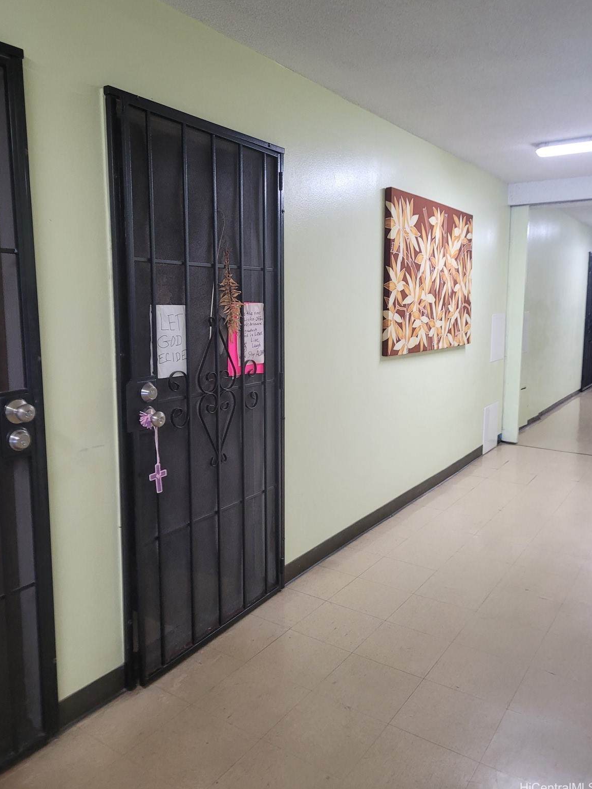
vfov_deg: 65.3
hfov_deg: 51.4
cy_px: 383
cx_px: 288
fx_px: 616
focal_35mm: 27
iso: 160
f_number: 1.8
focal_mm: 5.4
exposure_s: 1/60
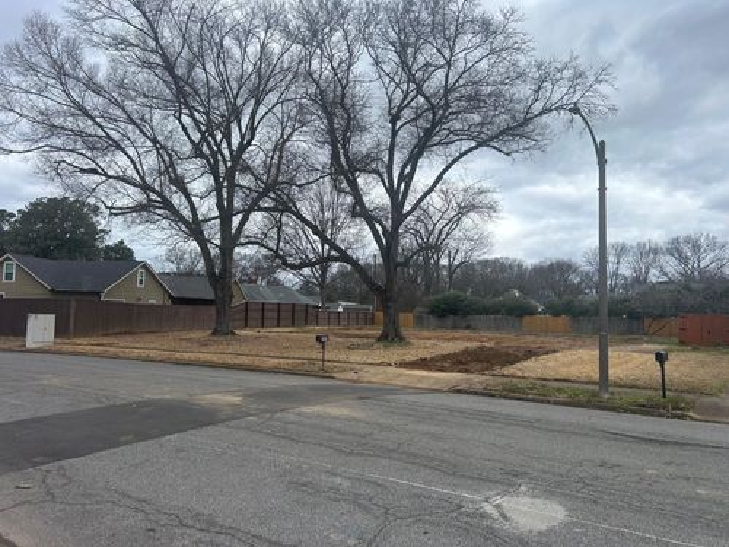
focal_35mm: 26
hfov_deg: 67.3
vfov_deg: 53.1
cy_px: 274
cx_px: 364
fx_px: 548
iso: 50
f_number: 1.5
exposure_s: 1/1531
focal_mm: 5.7
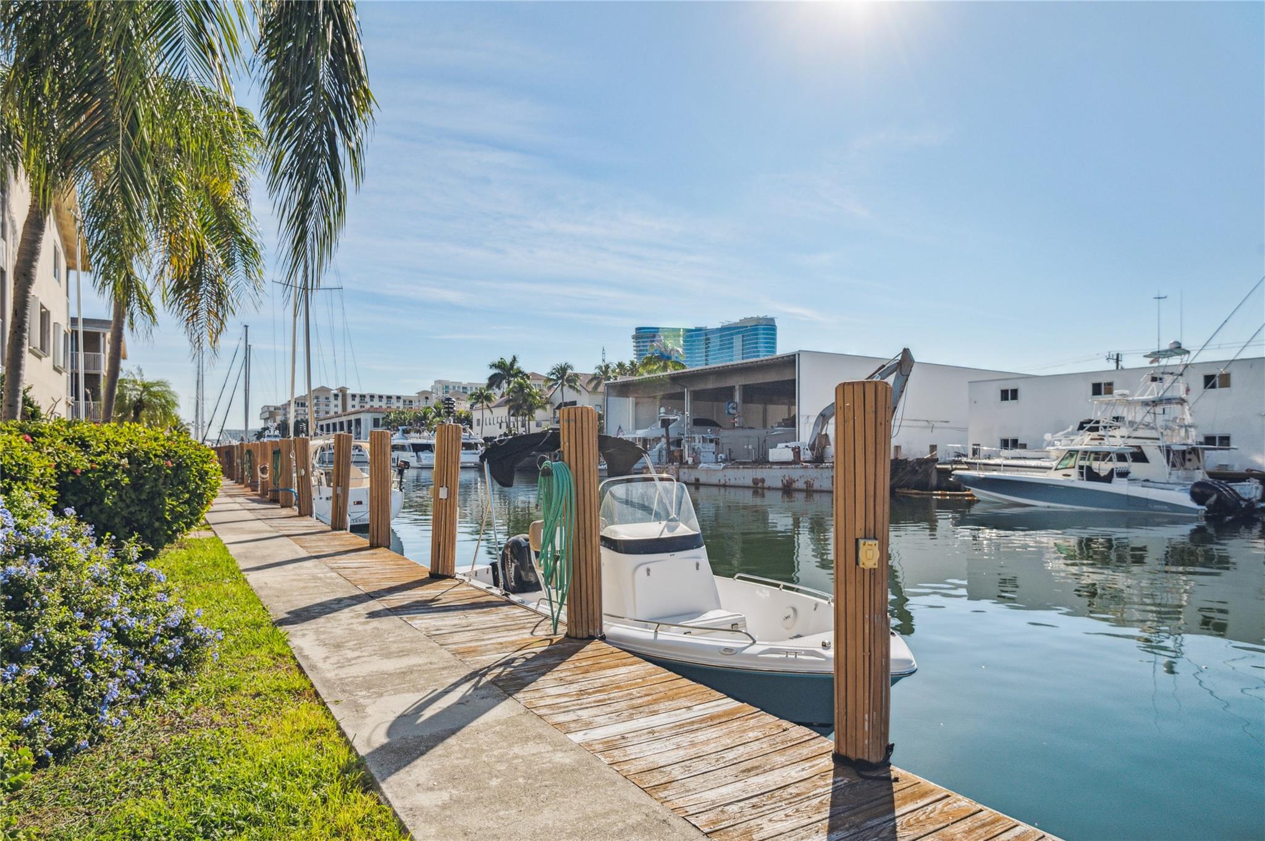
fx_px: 702
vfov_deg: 61.8
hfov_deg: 84.0
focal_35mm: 20
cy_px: 420
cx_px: 632
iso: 250
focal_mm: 20
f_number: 8
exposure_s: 1/2500
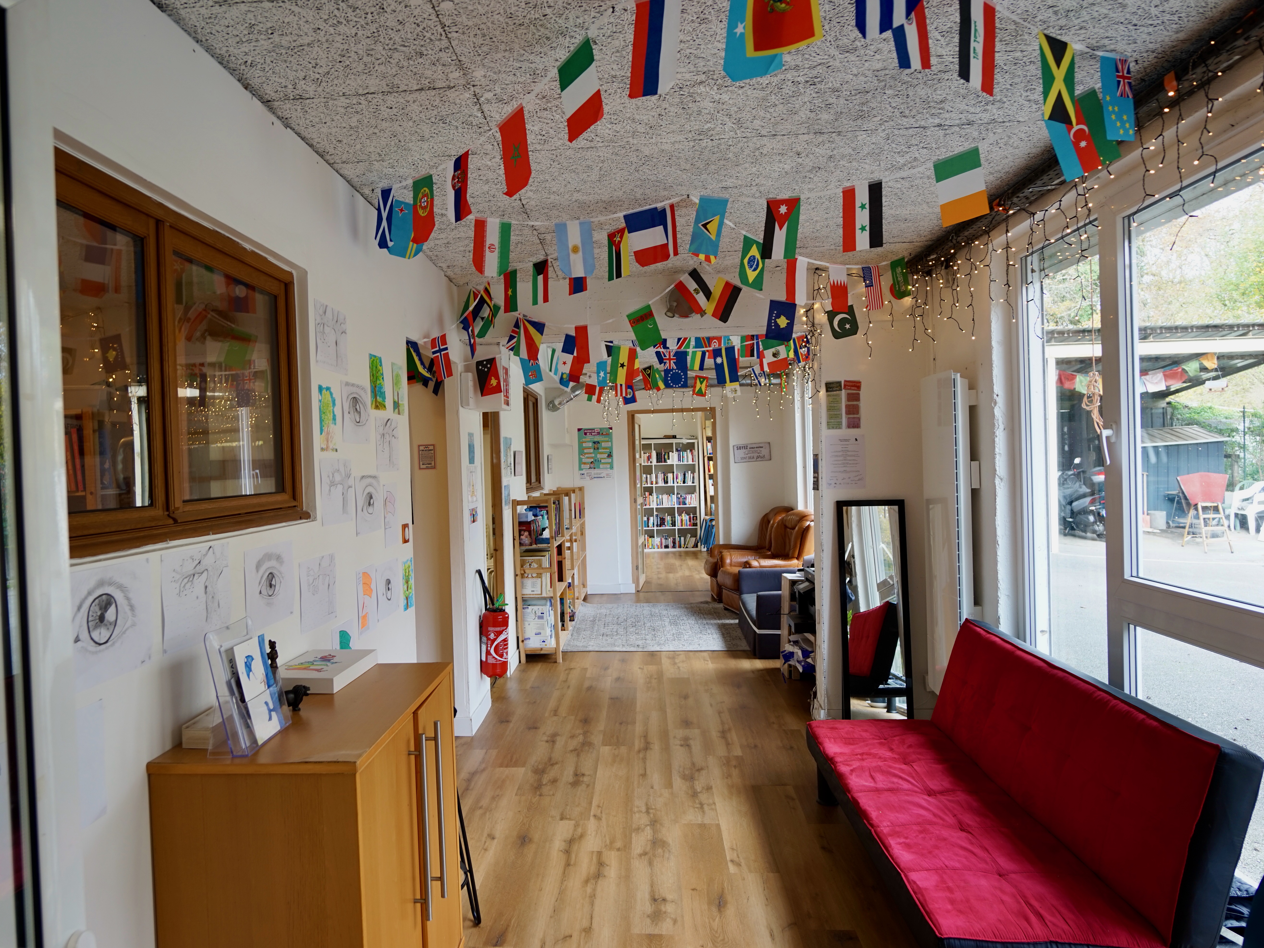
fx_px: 840
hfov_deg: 73.8
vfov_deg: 58.9
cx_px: 573
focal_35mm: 23
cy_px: 472
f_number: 4.5
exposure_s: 1/15
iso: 100
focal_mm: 21
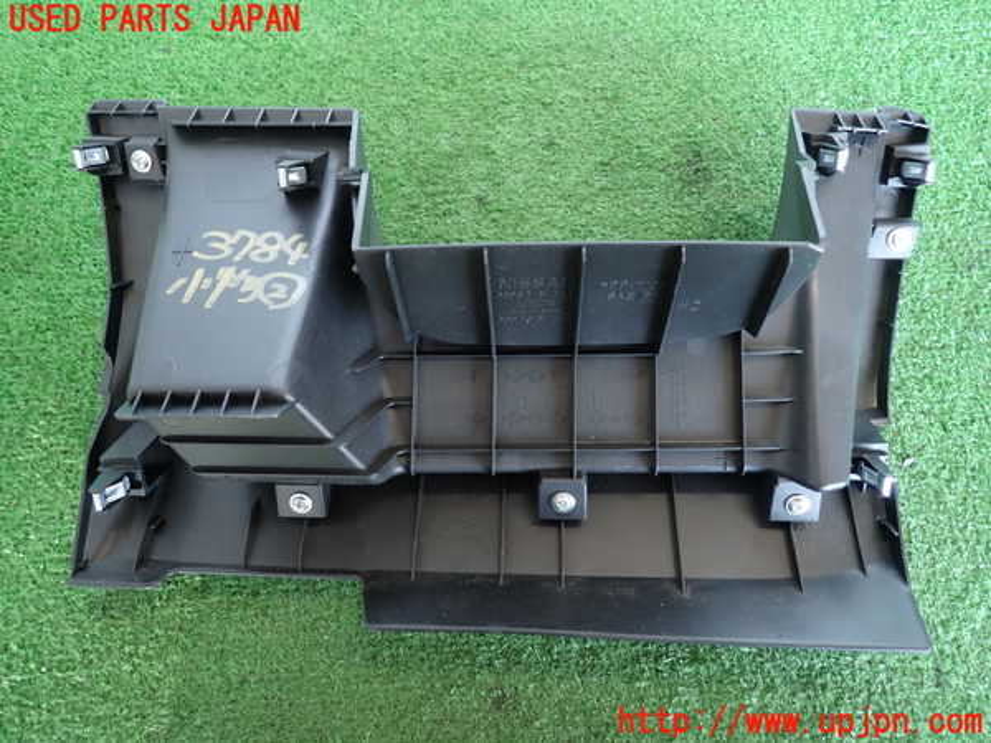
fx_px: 716
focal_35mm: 25
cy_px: 372
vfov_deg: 54.9
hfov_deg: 69.4
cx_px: 496
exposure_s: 1/50
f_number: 2
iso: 200
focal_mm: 4.5
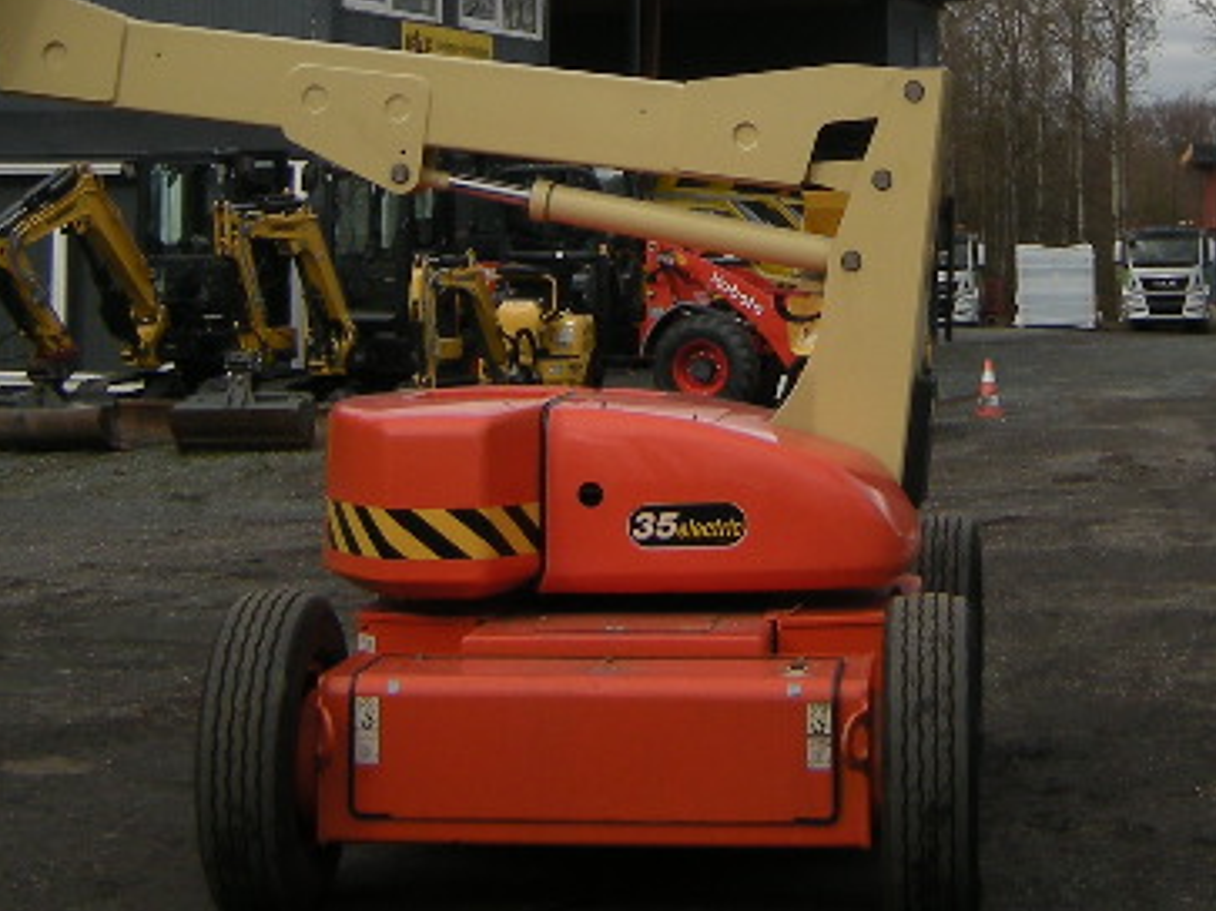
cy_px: -80
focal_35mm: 79
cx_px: 844
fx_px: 2774
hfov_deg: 24.6
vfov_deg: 18.0
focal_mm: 4.7
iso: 64
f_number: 5.6
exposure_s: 1/230
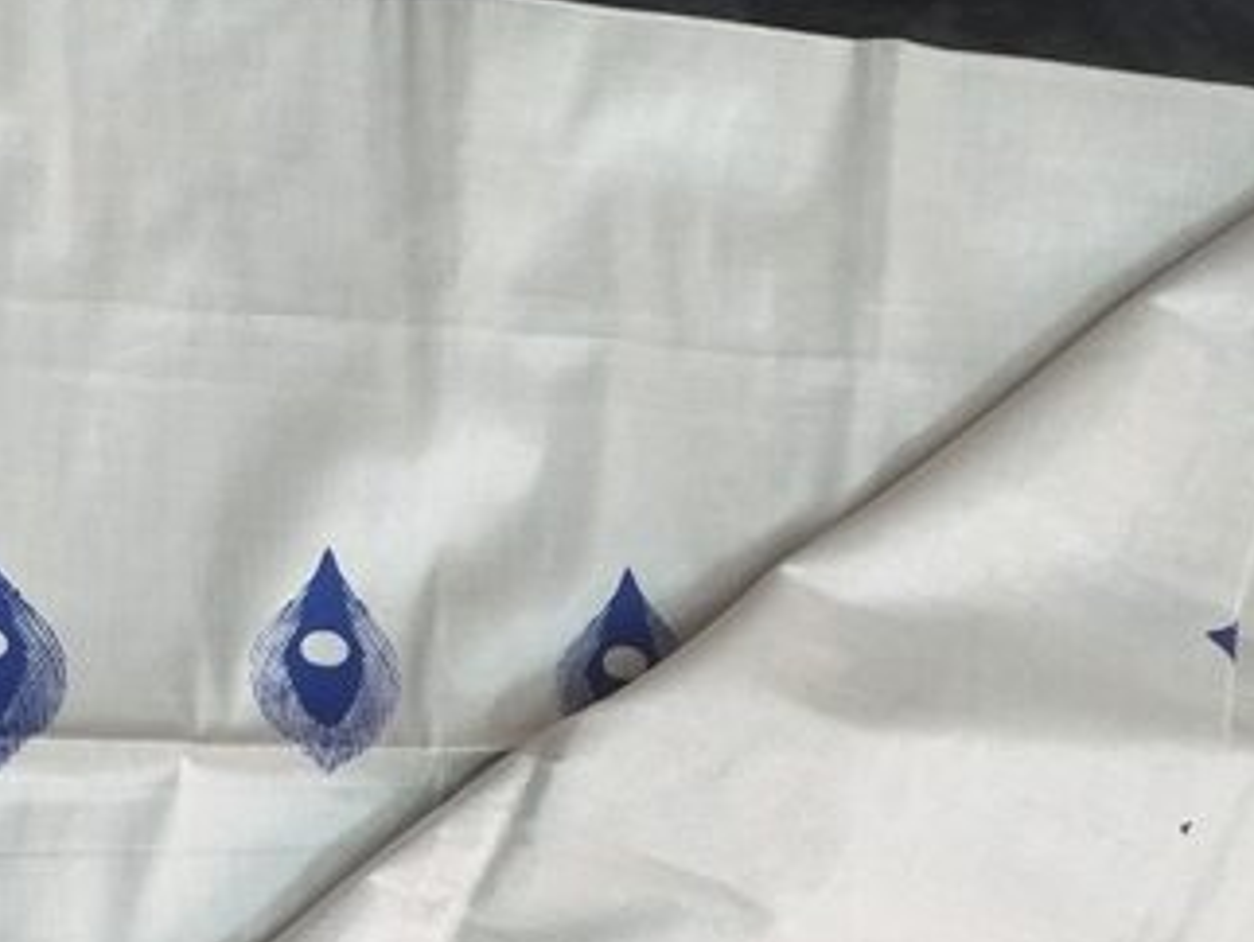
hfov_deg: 35.3
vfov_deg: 26.5
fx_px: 1921
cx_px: 310
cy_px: 870
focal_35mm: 53
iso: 200
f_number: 1.9
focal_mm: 3.6
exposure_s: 1/33
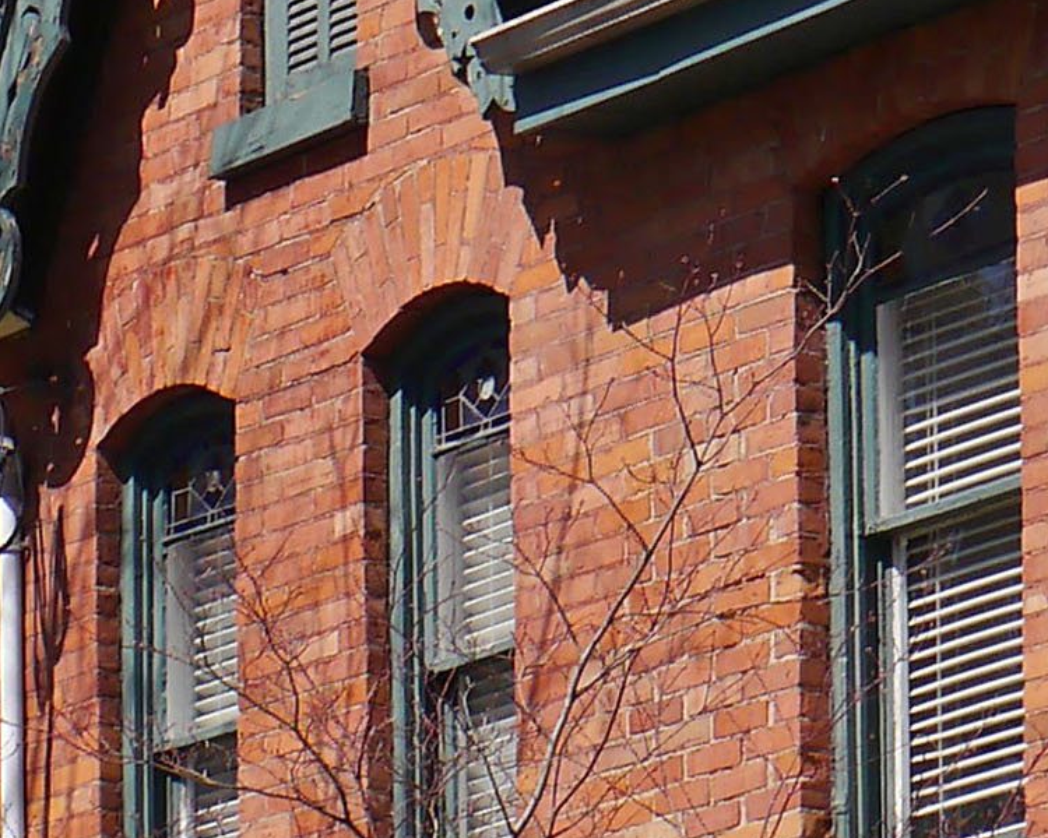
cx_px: 356
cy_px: 219
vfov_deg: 5.6
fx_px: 8561
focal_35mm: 276
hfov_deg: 7.0
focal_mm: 23
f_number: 7.1
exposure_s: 1/500
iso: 160
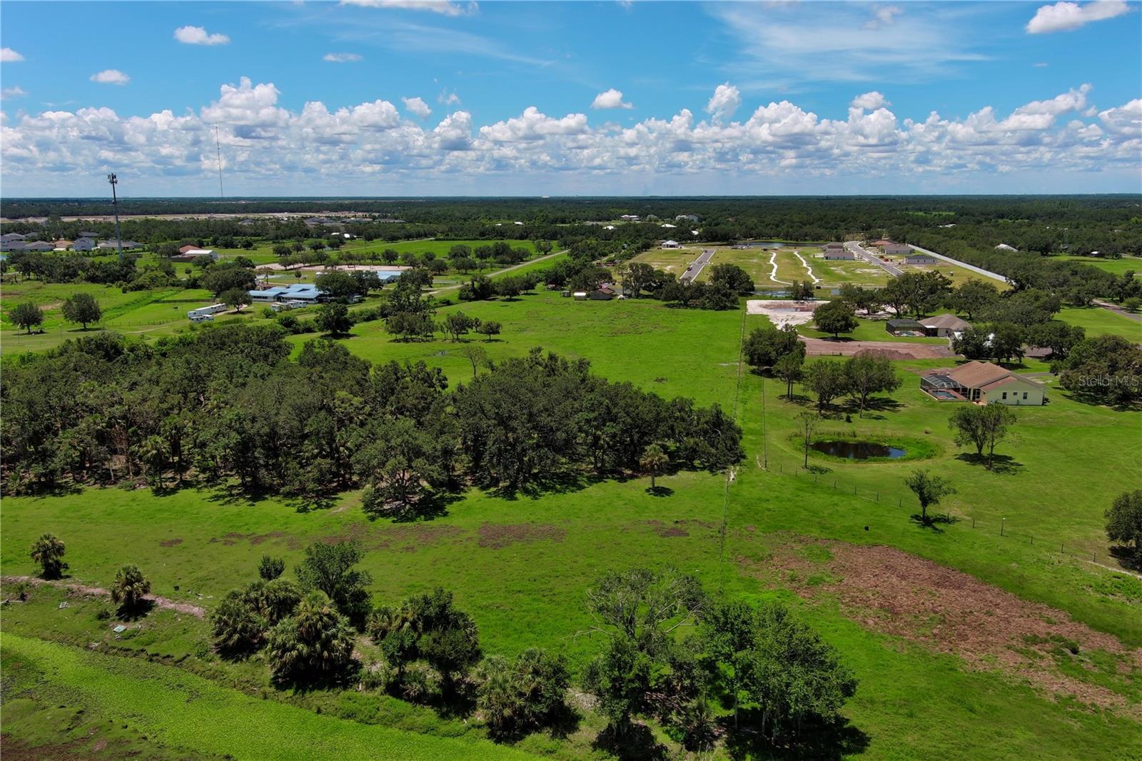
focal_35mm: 29
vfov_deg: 44.9
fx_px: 920
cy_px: 380
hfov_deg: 63.7
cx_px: 571
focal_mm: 10.57
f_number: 9
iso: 100
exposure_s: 1/320
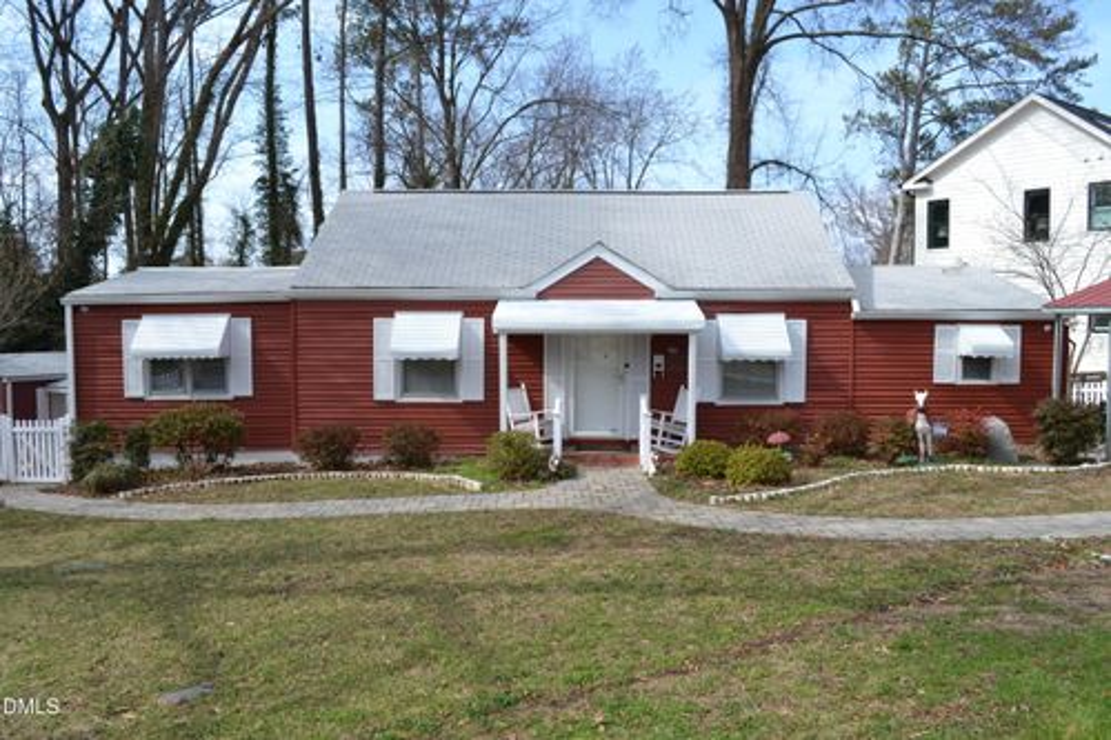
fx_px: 925
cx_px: 556
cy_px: 370
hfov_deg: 61.9
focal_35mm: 30
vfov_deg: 43.6
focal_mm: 20
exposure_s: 1/200
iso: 100
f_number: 7.1
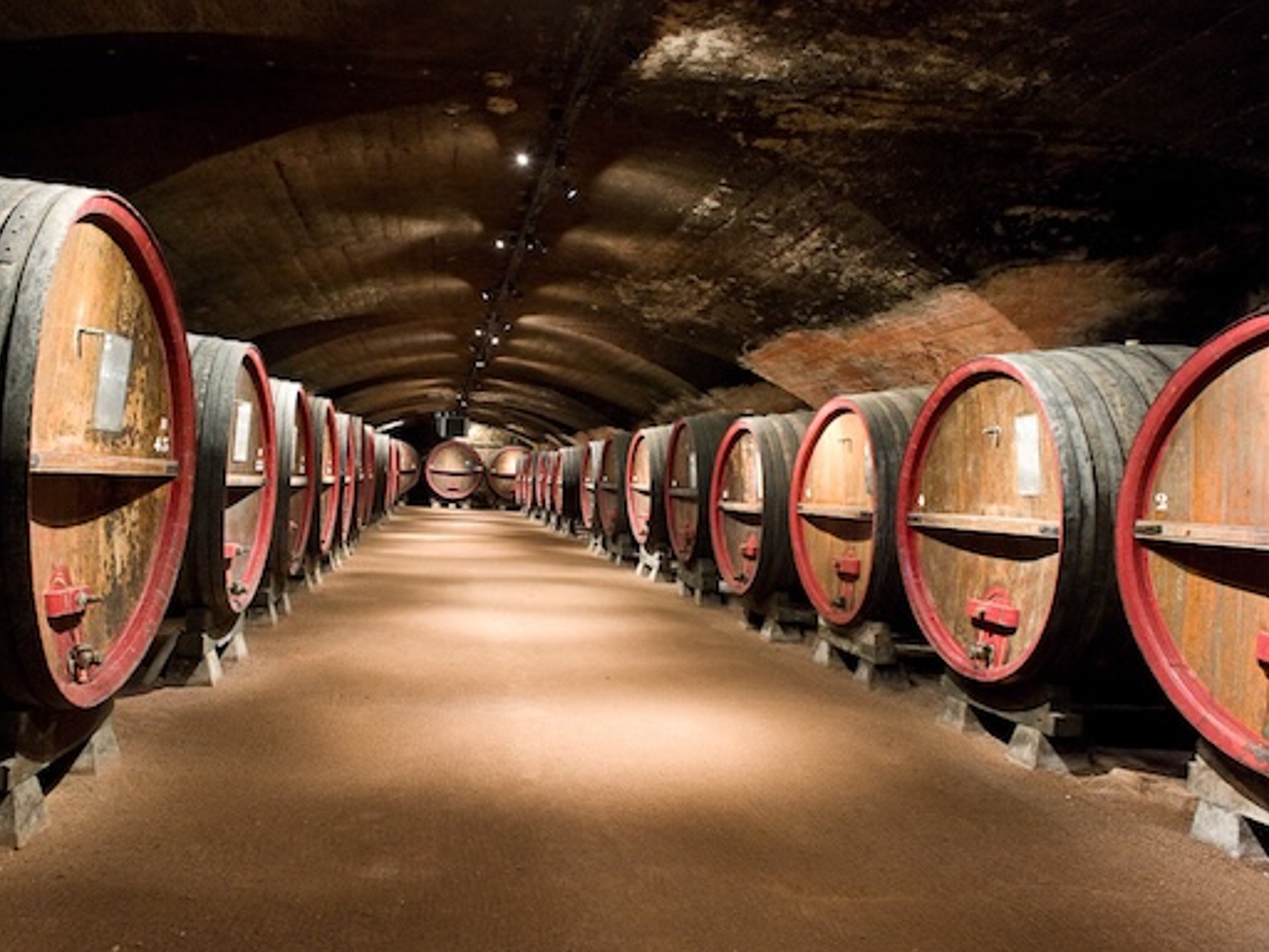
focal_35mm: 27
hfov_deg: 64.9
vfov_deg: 51.4
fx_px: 990
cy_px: 485
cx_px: 533
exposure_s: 1/8
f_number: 5.6
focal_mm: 24
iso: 3200
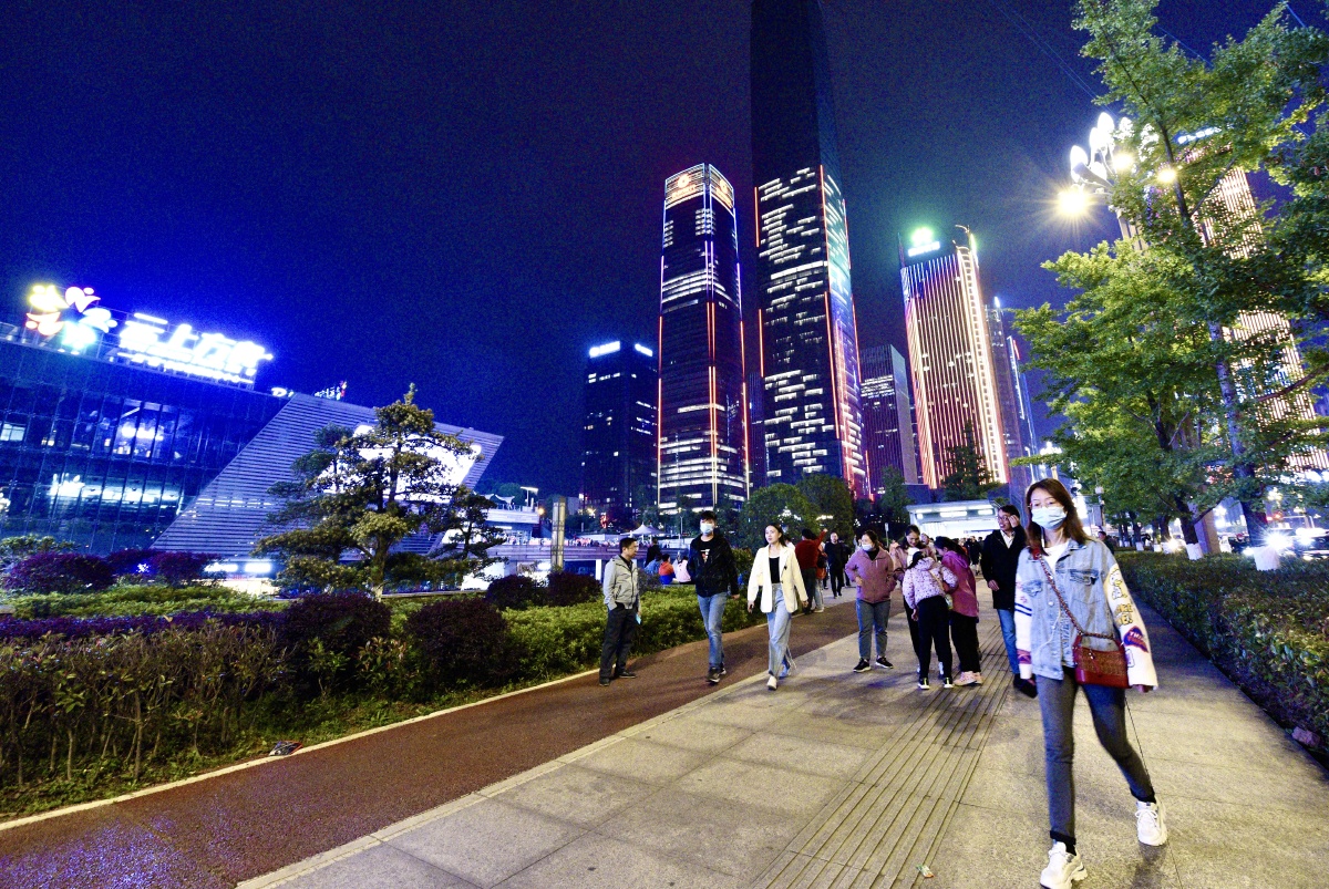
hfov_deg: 104.2
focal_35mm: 14
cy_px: 444
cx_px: 664
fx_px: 517
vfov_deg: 81.4
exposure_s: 1/50
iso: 8000
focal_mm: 14
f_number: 5
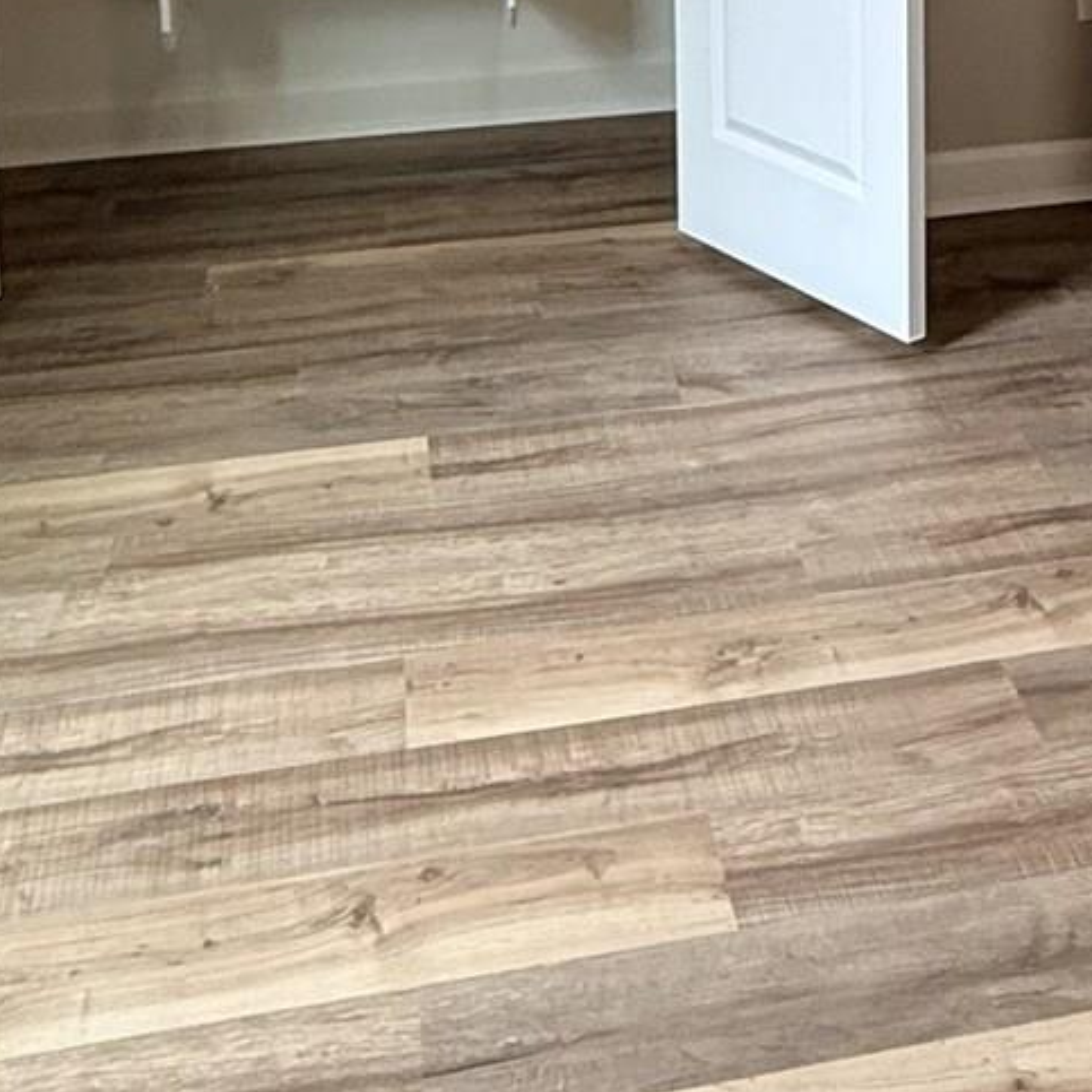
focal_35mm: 59
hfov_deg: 28.6
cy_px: -350
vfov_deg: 25.0
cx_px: 818
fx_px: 2106
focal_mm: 2.22
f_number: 2.2
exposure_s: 1/99
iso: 320
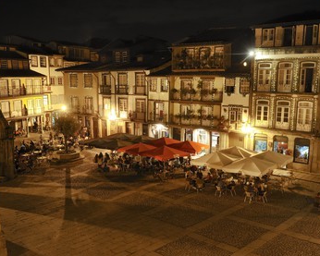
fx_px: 313
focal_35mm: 33
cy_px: 128
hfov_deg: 54.2
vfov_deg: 44.6
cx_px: 156
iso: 200
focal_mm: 29
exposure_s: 3
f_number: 5.6
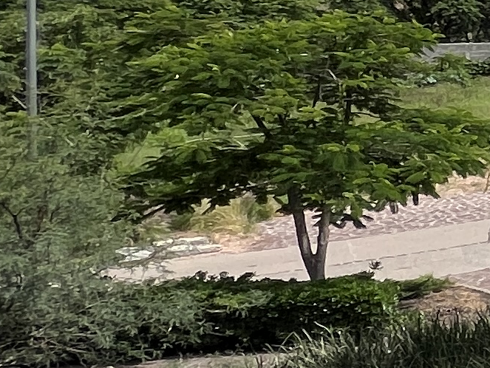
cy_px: -7
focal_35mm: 79
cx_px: 1316
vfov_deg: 18.2
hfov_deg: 13.2
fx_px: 1119
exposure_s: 1/2016
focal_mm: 1.57
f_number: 1.8
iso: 32
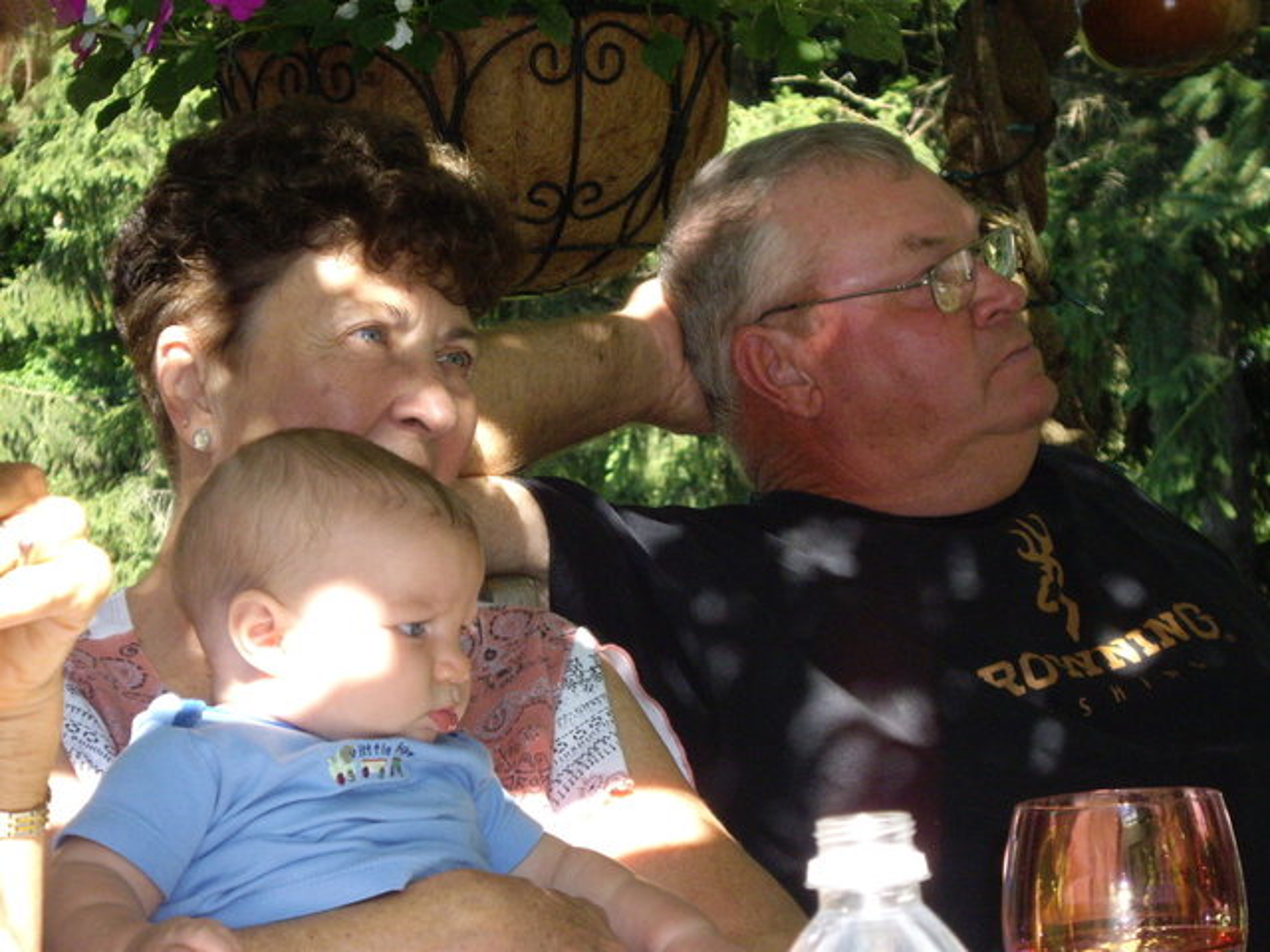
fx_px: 4182
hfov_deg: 17.3
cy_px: 476
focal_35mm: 114
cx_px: 635
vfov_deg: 13.0
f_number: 5.2
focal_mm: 18.6
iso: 200
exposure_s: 1/125
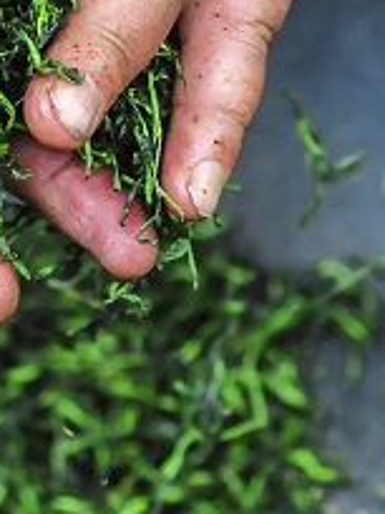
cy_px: -112
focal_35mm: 497
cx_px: -345
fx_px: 7369
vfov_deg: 4.0
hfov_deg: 3.0
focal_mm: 85
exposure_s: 1/1000
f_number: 2.8
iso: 1000
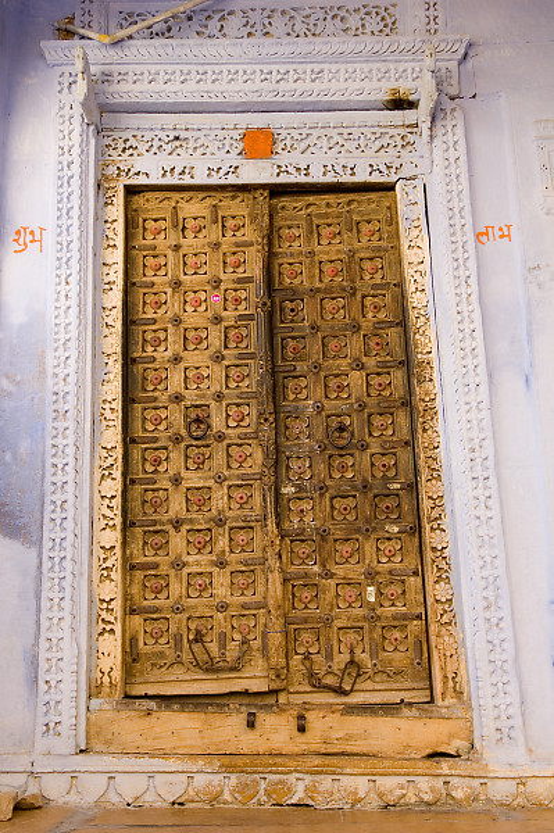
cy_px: 416
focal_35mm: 39
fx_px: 902
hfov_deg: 34.2
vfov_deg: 49.6
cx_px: 277
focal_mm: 26
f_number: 4.5
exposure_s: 1/80
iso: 100
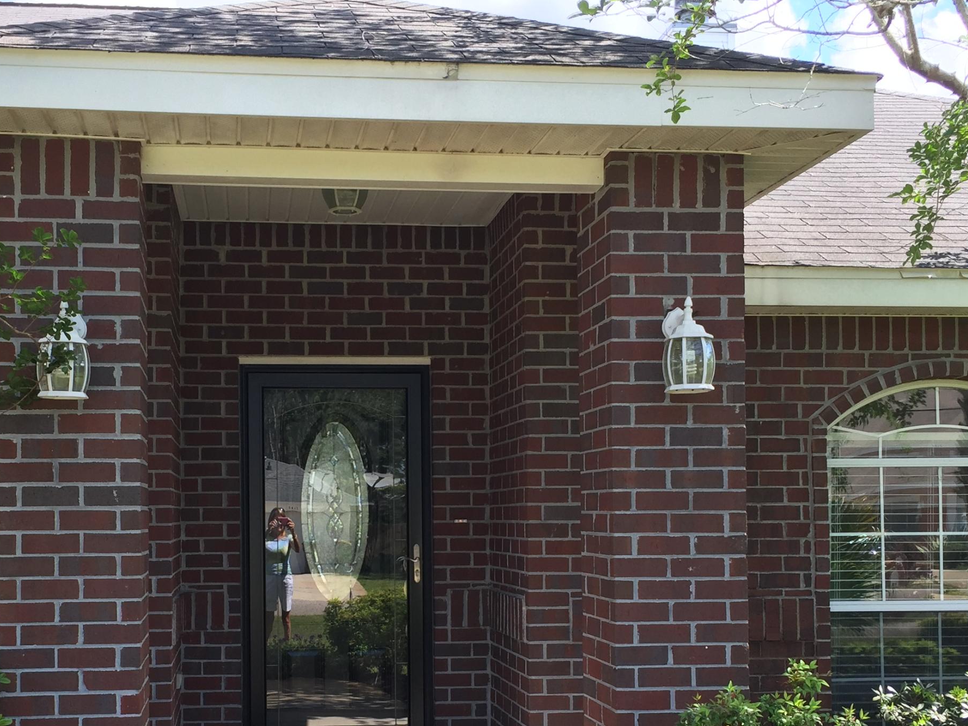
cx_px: 392
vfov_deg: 30.0
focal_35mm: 48
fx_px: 1342
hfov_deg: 39.5
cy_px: 506
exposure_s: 1/377
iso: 32
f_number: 2.2
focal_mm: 4.15
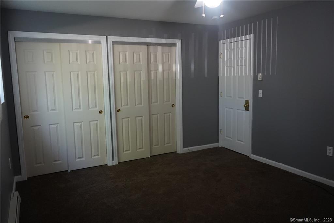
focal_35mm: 28
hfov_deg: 65.5
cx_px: 167
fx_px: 260
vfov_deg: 46.4
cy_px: 112
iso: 5000
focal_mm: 28
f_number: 3.5
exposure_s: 1/160
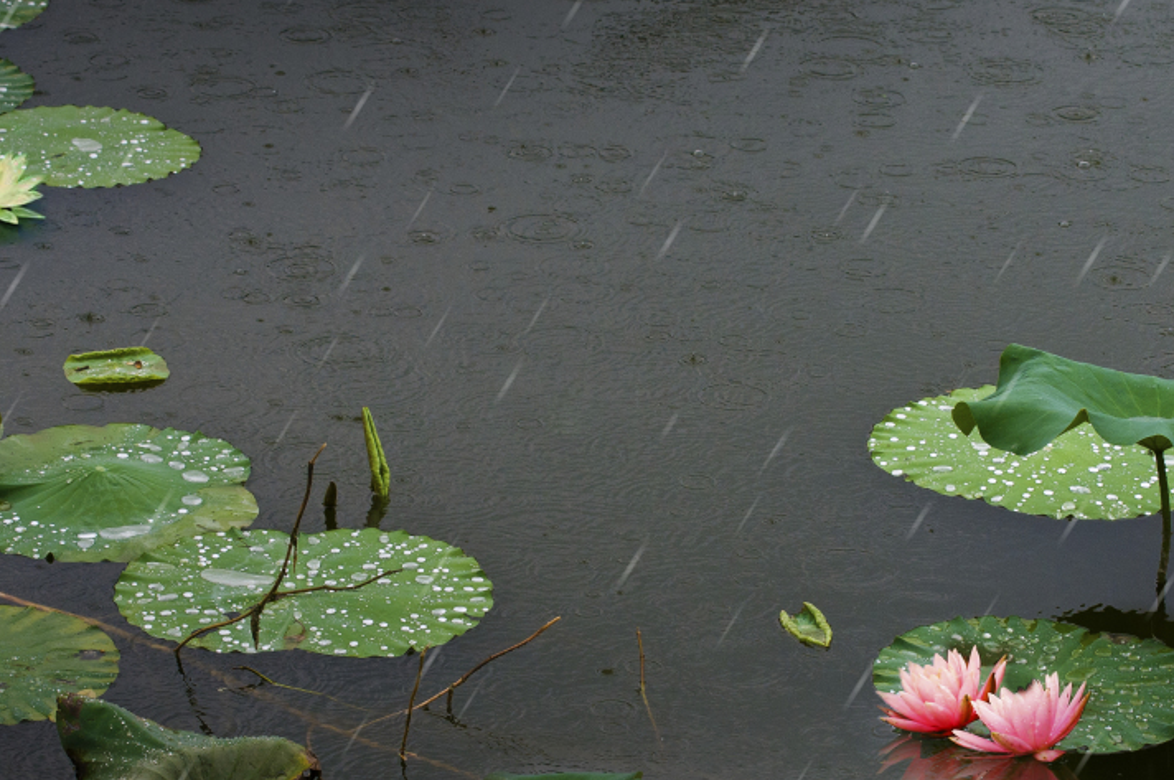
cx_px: 630
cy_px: 453
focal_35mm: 151
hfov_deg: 13.6
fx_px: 4919
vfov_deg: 9.1
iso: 400
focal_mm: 70
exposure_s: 1/320
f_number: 8
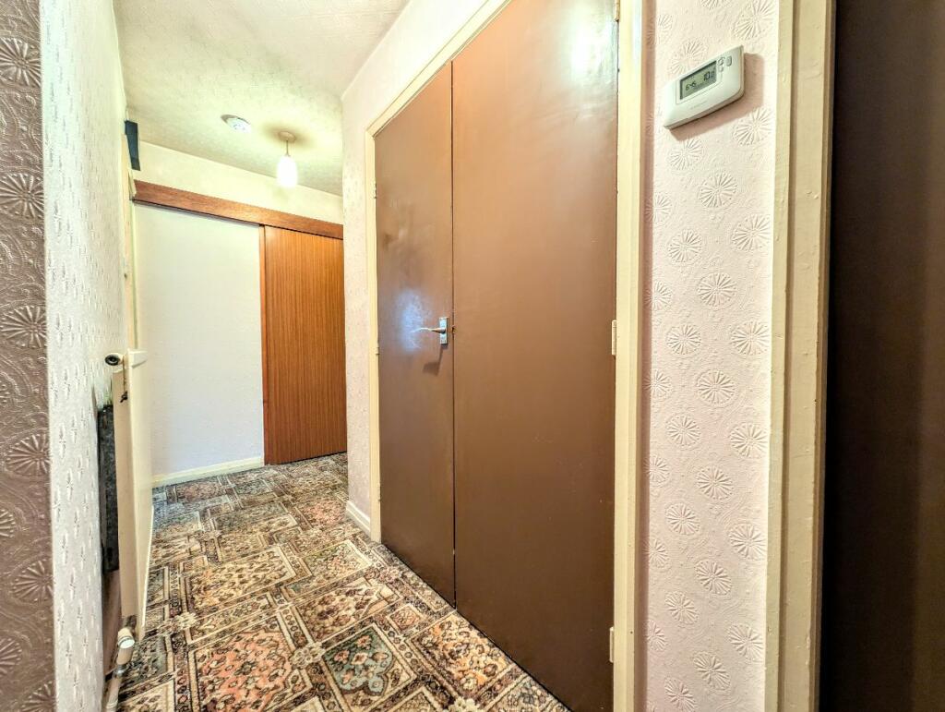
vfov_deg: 94.6
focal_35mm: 12
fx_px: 328
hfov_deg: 110.5
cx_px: 472
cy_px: 356
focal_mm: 2.02
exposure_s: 1/16.7
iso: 68
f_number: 1.7
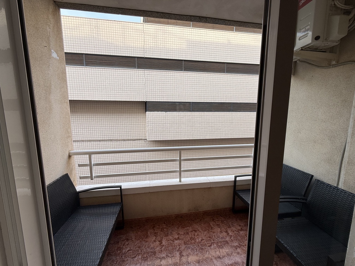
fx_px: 144
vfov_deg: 85.7
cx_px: 178
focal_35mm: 14
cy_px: 133
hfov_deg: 102.1
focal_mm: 2.22
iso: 50
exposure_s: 1/256
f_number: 2.2
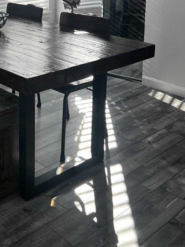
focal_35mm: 53
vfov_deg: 34.0
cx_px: 4
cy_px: 19
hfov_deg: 26.2
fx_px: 378
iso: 50
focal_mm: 5.7
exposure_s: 1/359
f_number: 1.5
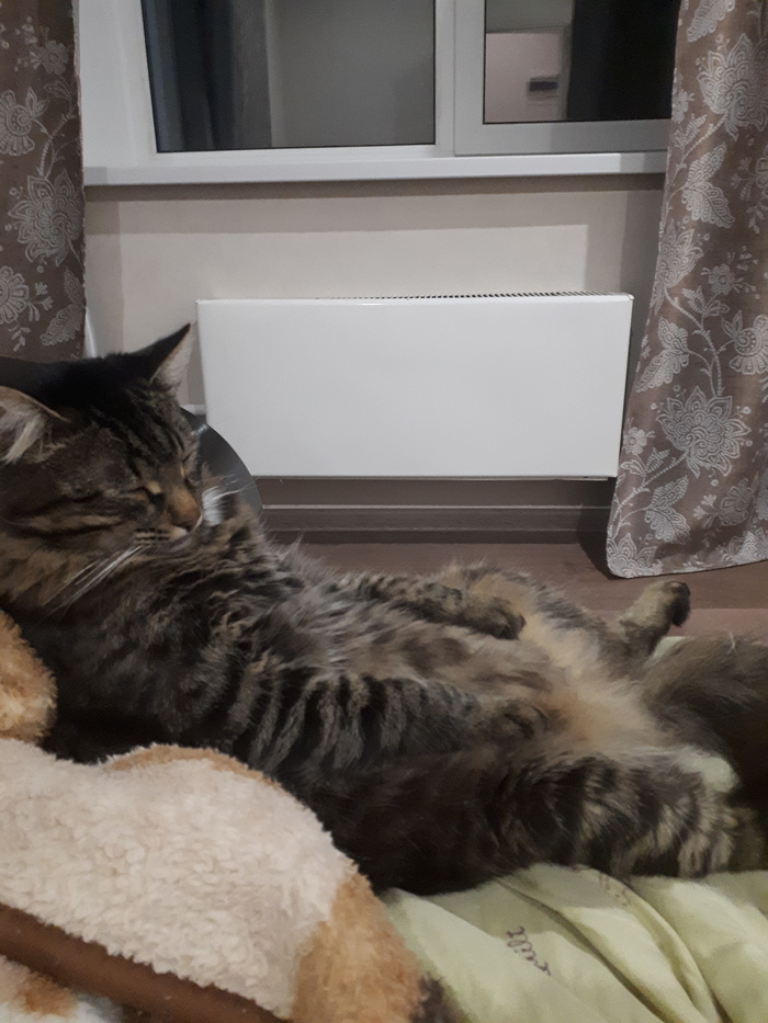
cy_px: 512
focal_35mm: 27
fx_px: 799
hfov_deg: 51.4
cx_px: 384
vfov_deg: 65.3
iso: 640
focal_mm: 3.6
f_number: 1.9
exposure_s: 1/17
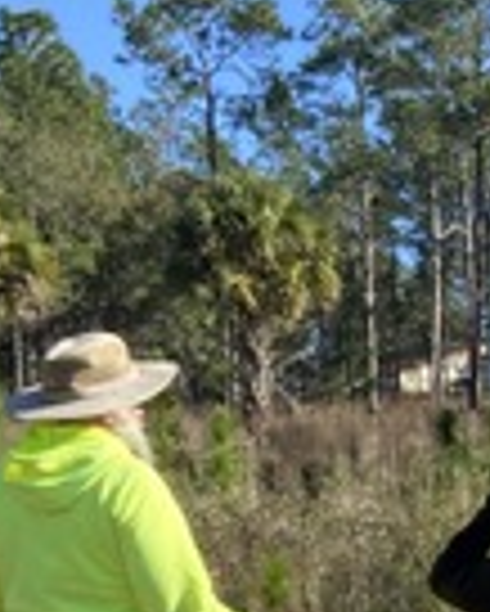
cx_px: 782
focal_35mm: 106
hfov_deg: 13.5
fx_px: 1919
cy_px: 731
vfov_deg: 17.3
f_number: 1.8
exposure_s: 1/1025
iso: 32
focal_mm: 4.25
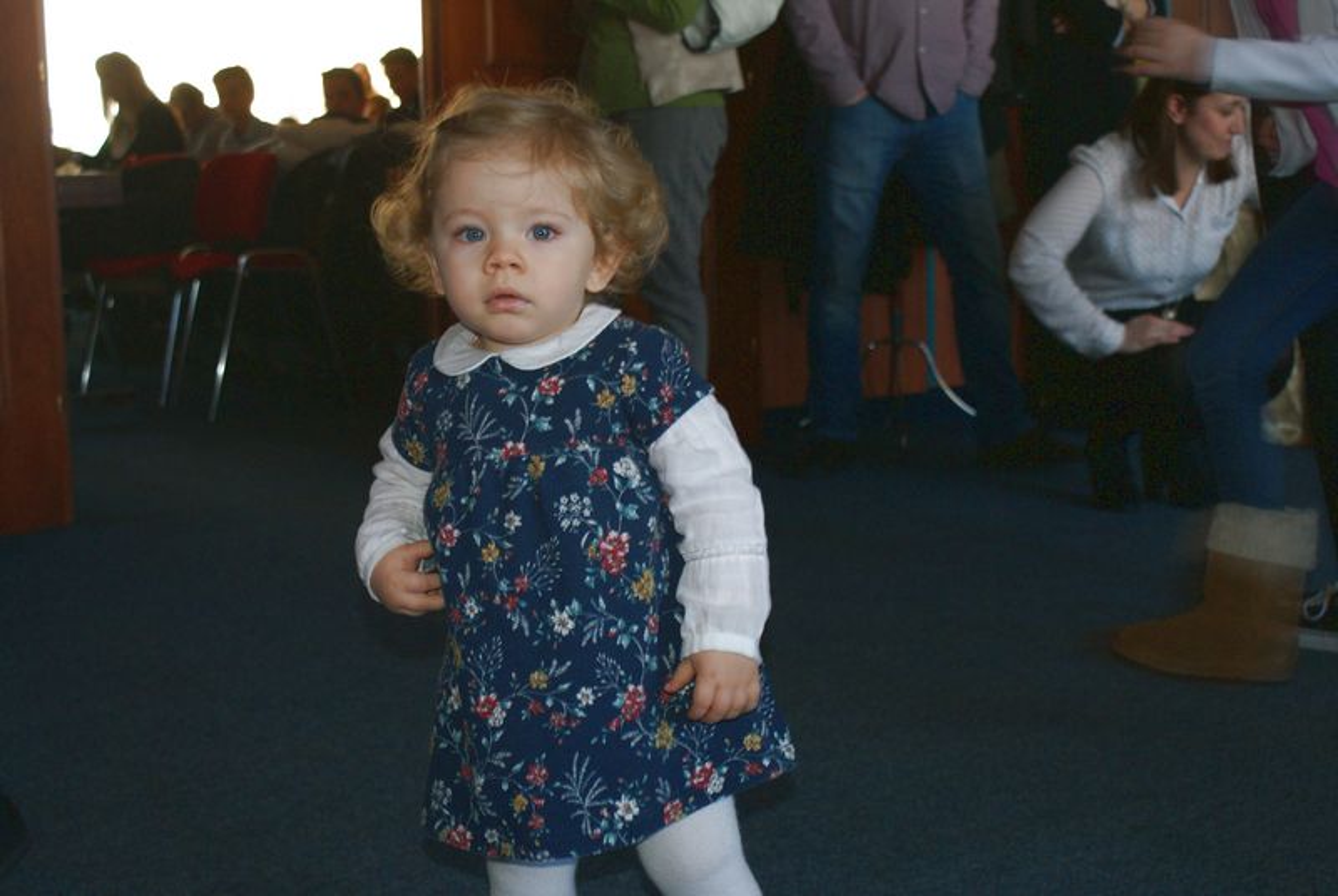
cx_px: 669
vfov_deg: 25.8
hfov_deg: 37.8
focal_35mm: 52
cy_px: 448
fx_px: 1954
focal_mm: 35
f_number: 5.6
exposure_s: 1/60
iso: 400
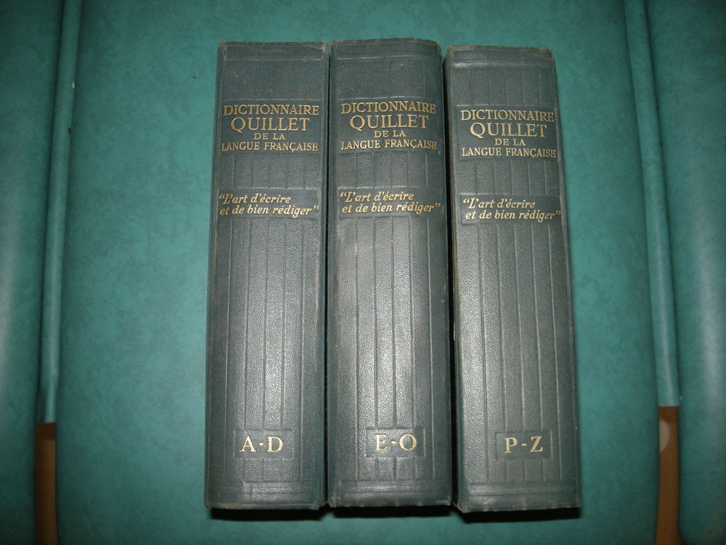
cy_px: 272
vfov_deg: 40.7
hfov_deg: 52.6
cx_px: 363
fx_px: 734
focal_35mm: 35
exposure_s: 1/60
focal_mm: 5.7
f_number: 2.8
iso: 64
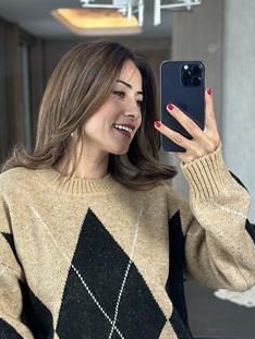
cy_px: 257
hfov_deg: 18.9
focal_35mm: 78
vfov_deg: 24.7
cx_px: 101
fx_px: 765
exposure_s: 1/60
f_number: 1.78
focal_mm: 6.86
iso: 250
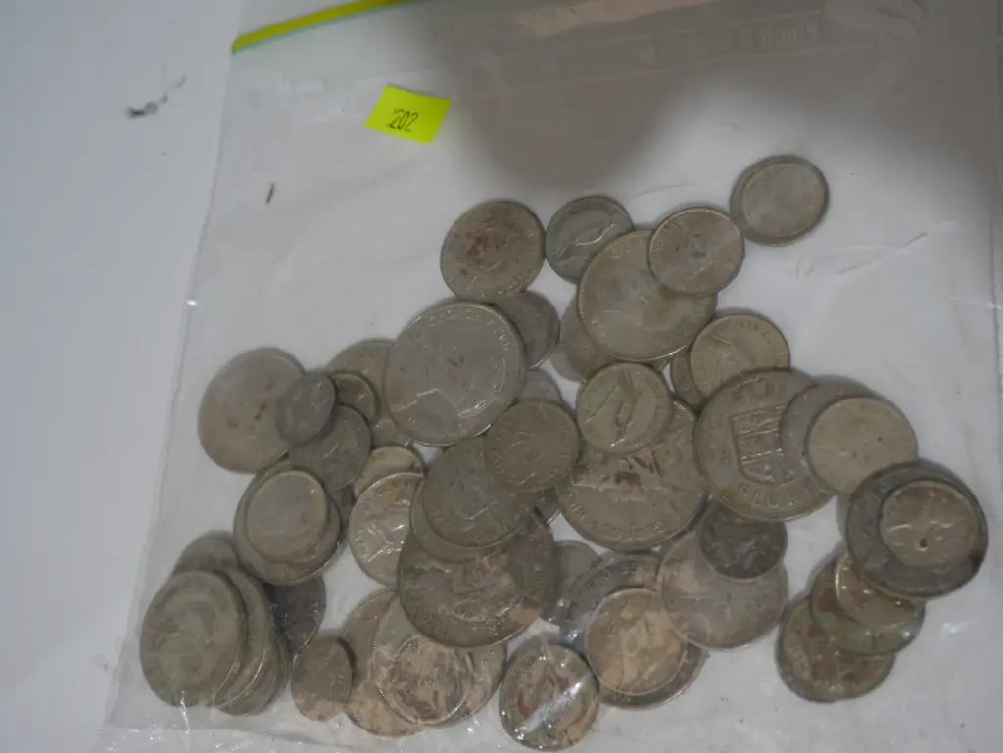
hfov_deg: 42.9
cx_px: 502
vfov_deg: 32.9
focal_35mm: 44
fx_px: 1275
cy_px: 376
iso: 200
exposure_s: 1/60
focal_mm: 22
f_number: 4.7
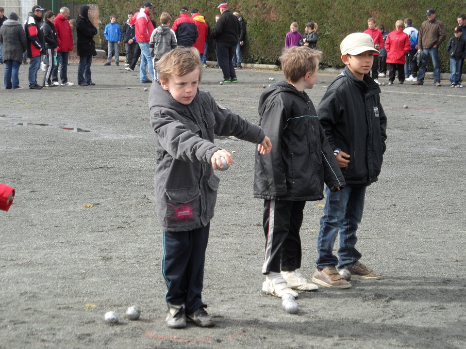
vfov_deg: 14.8
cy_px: 174
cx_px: 233
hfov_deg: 19.6
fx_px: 1346
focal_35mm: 100
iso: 80
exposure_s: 1/180
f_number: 4.4
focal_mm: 16.3
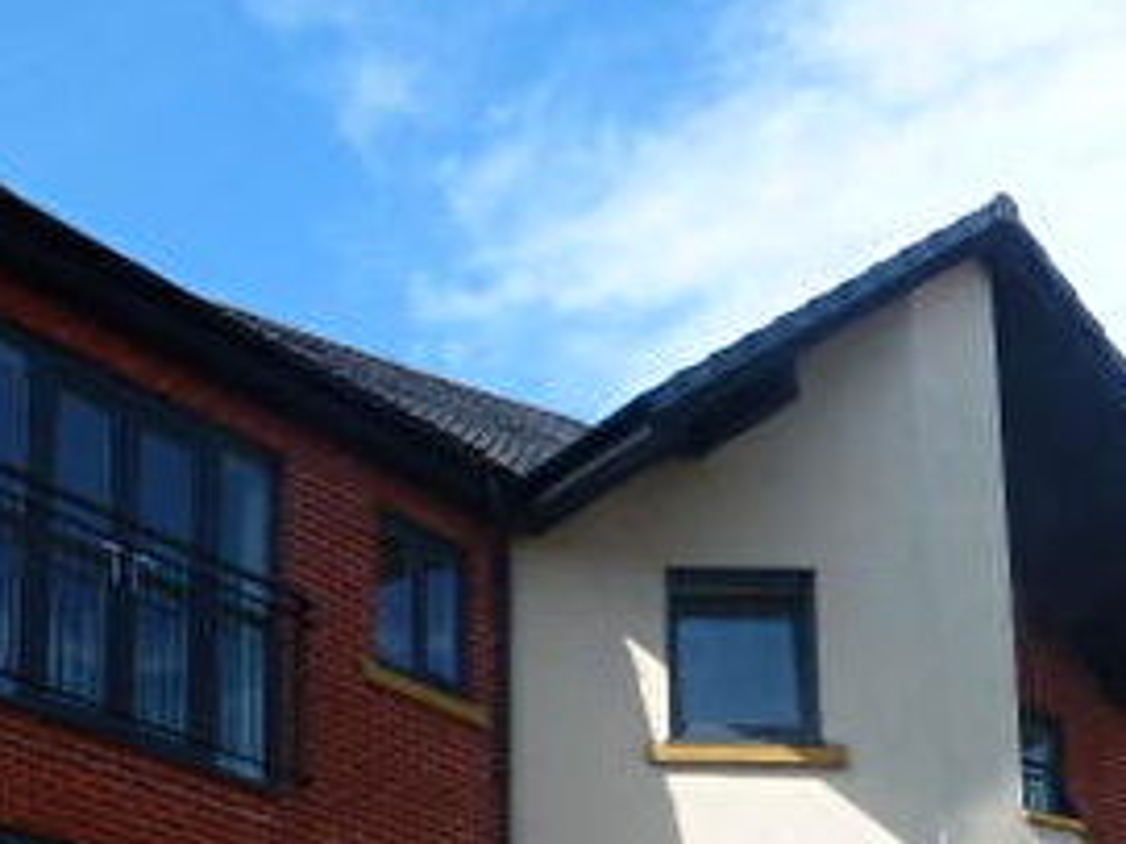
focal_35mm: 62
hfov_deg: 30.7
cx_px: 287
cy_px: 1071
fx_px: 2016
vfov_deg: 21.5
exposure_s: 1/400
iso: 100
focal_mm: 4.3
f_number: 4
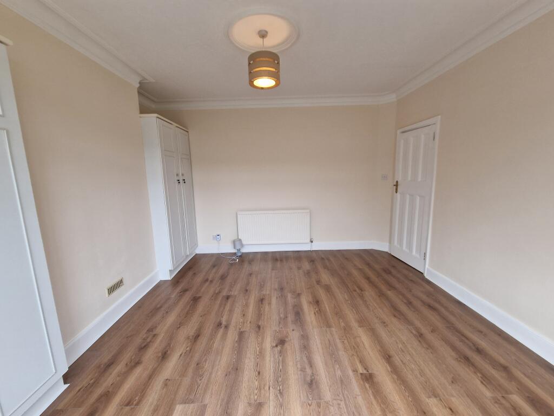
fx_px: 208
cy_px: 208
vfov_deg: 89.9
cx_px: 277
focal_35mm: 13
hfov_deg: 106.2
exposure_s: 1/50
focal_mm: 2.2
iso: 100
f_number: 2.2
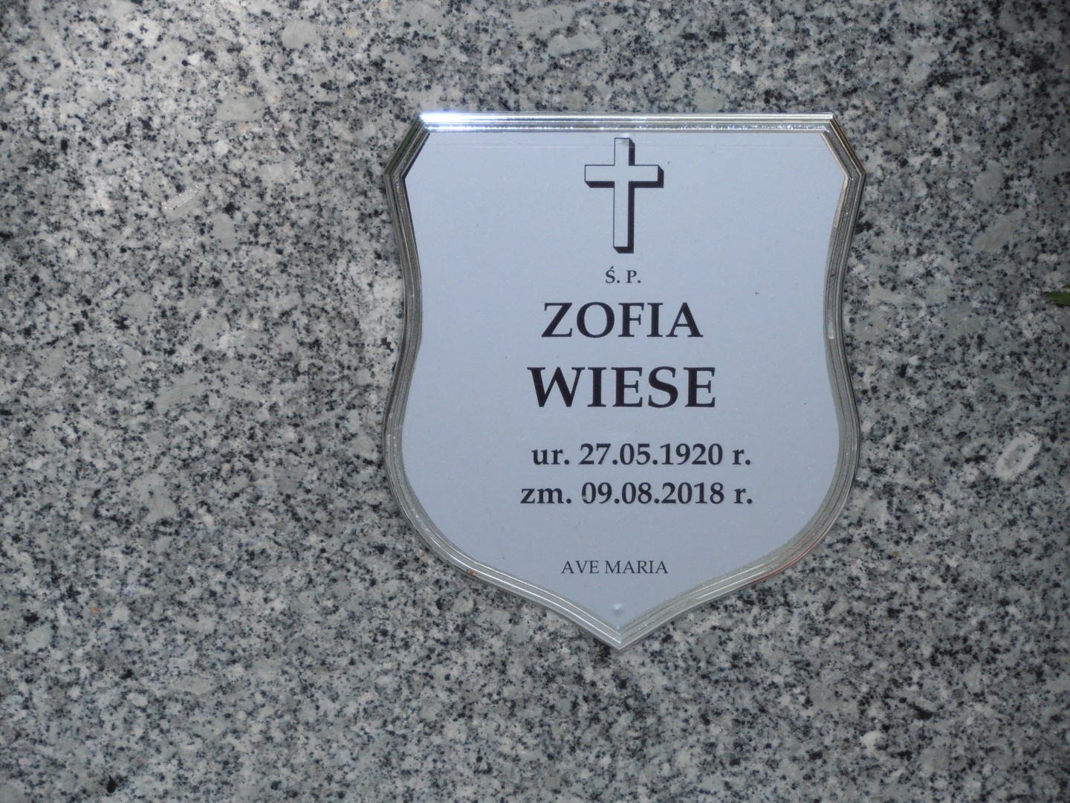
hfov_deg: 11.9
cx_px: 535
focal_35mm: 166
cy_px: 402
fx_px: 5131
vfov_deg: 8.9
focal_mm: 29.44
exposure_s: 1/100
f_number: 5.9
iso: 125
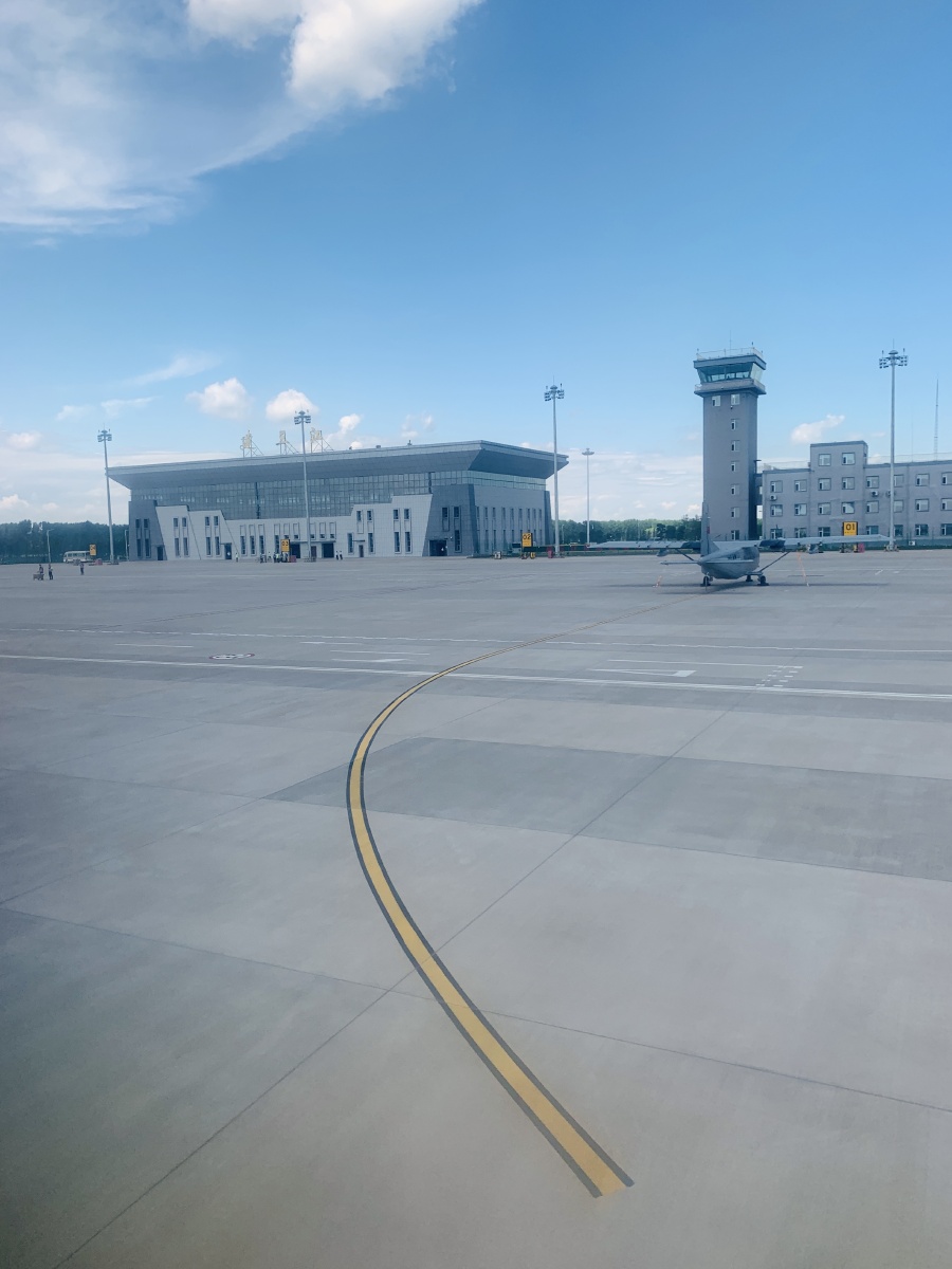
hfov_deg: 53.1
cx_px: 476
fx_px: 953
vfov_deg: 67.3
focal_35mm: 26
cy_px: 634
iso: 25
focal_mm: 4.25
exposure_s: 1/1282
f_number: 1.8
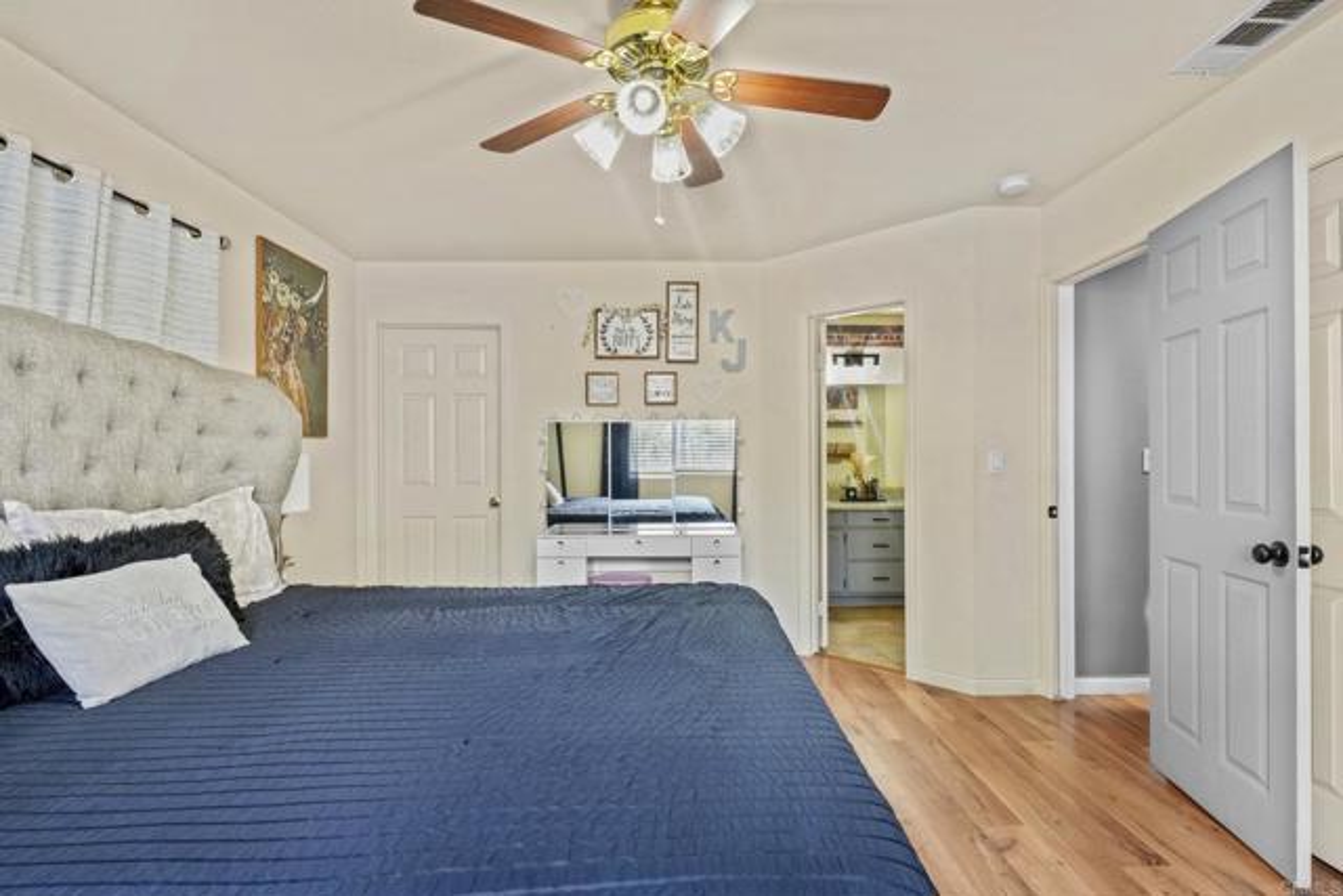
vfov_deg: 68.8
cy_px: 448
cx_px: 672
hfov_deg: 91.4
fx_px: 655
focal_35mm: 18
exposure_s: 1/10
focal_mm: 11.7
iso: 1250
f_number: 8
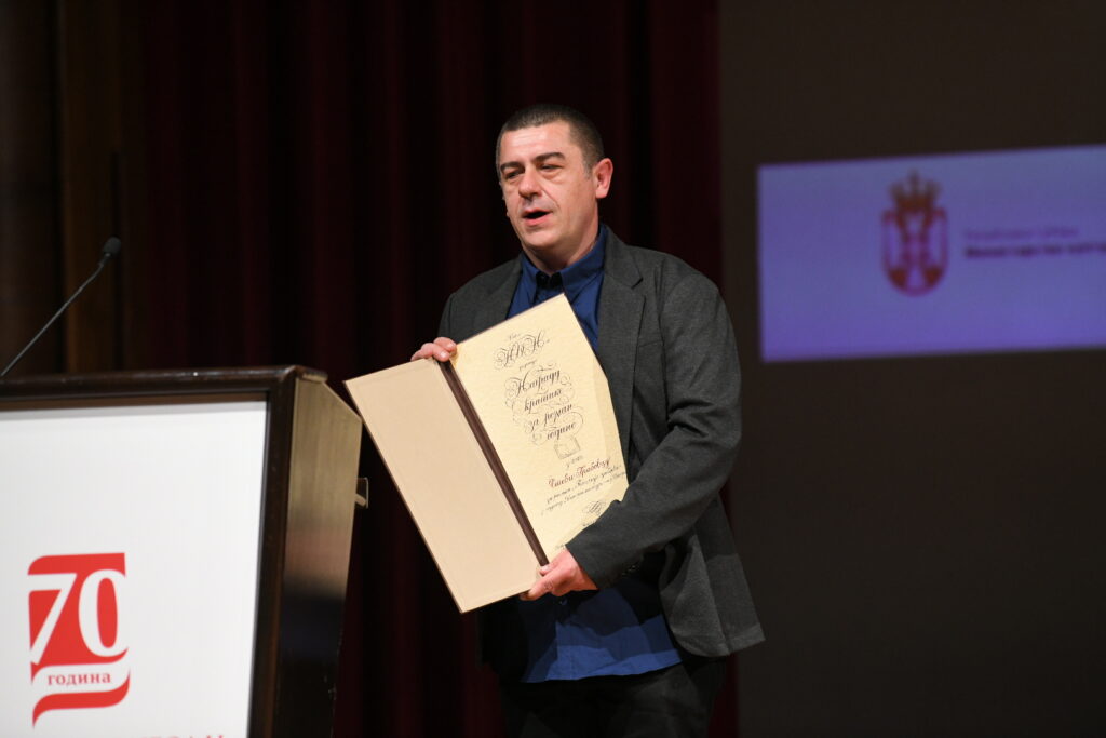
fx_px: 6145
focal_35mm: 200
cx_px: 553
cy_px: 369
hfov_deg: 10.3
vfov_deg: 6.9
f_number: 4
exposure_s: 1/250
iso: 2500
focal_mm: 200
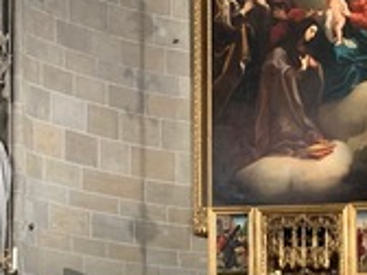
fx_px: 986
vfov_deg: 14.3
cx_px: 352
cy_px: 467
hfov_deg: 20.5
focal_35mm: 93
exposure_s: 1/60
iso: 320
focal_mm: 4.25
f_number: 1.8
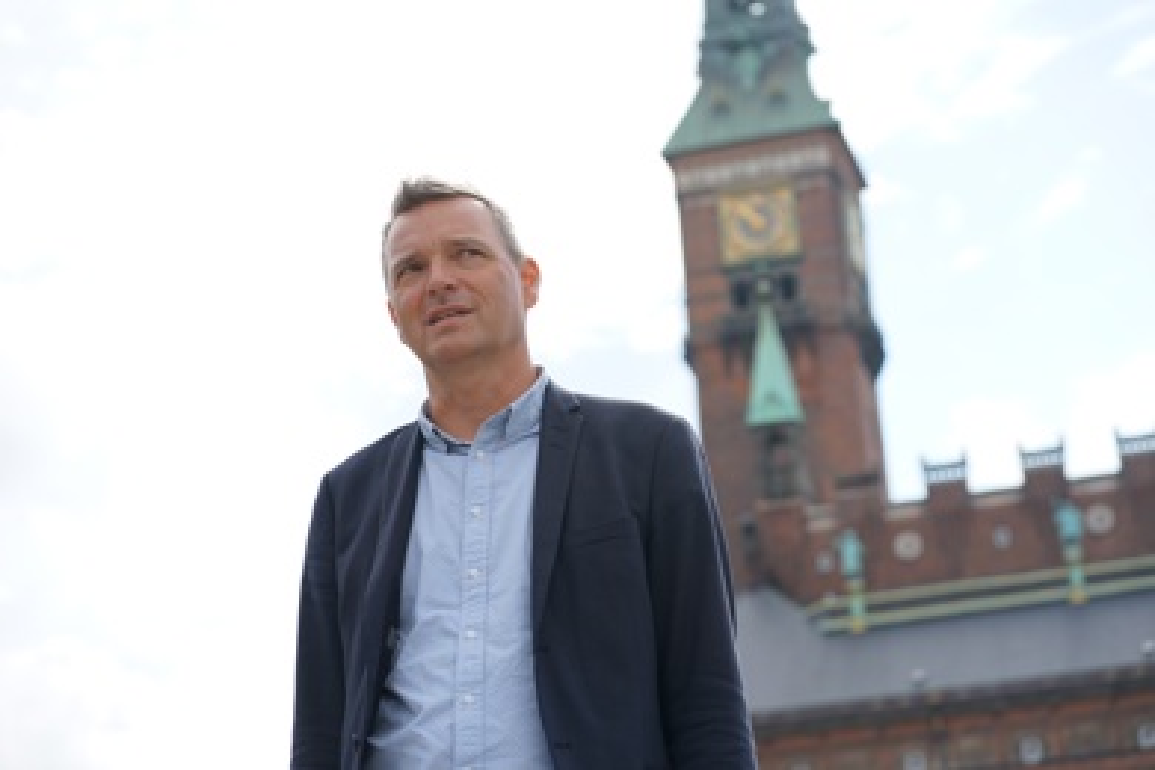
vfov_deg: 16.1
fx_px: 2727
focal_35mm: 85
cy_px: 385
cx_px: 578
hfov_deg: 23.9
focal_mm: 85
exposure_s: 1/500
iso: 100
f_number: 5
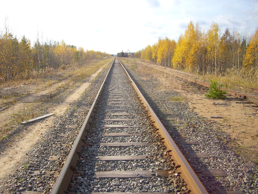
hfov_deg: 54.0
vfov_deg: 41.8
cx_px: 129
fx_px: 253
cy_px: 97
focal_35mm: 34
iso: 80
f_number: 5.6
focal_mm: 5.7
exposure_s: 1/250
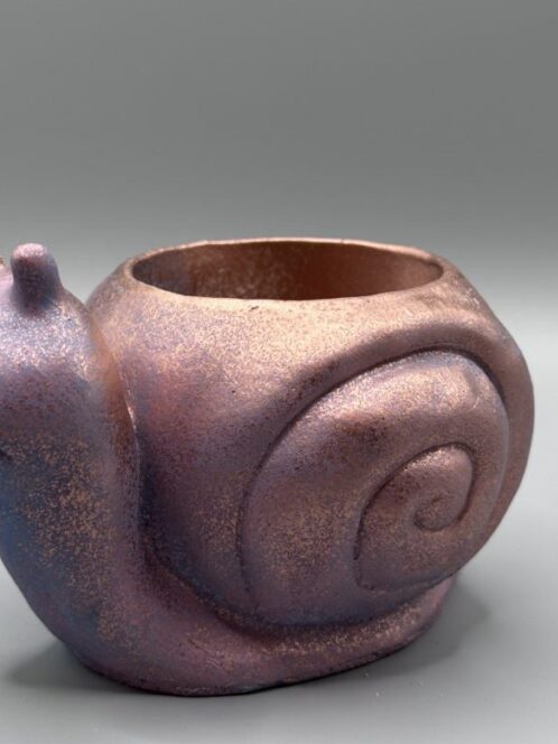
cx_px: 215
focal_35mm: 74
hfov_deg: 19.9
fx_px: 1590
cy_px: 310
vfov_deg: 26.3
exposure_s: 1/145
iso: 80
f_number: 1.78
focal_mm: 6.86
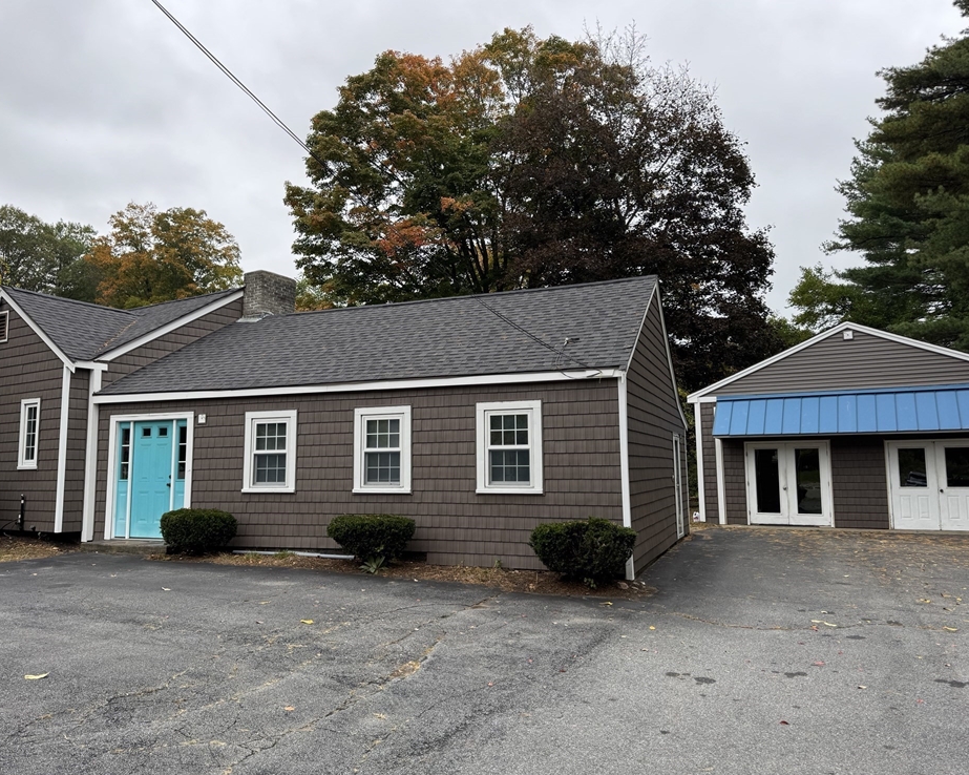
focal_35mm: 26
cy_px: 395
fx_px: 745
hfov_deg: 66.0
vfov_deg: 54.9
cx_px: 473
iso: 64
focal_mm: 6.76
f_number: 1.78
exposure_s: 1/246
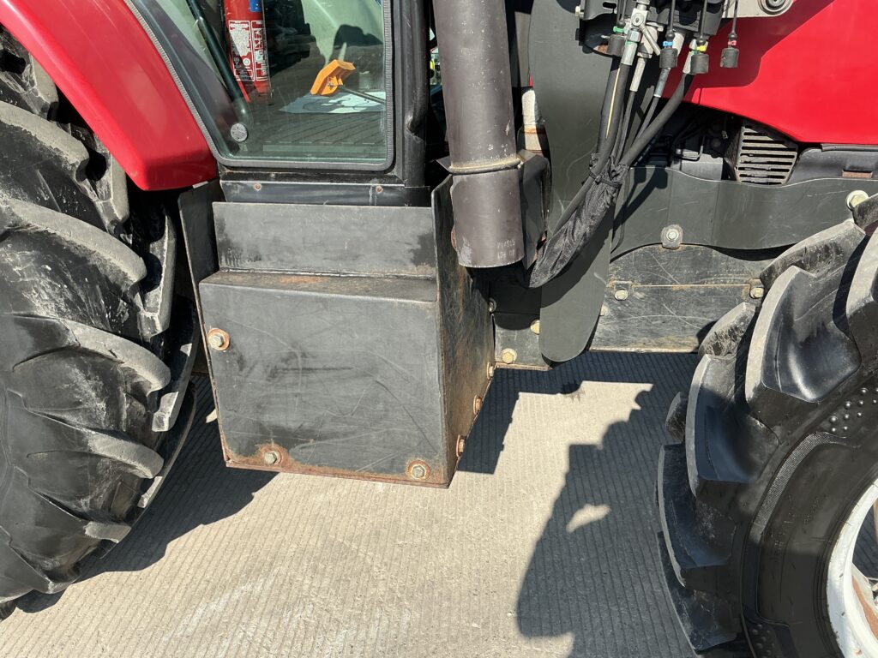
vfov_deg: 49.7
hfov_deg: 63.4
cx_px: 439
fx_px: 710
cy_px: 329
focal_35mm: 28
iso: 25
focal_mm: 3
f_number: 1.8
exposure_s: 1/781
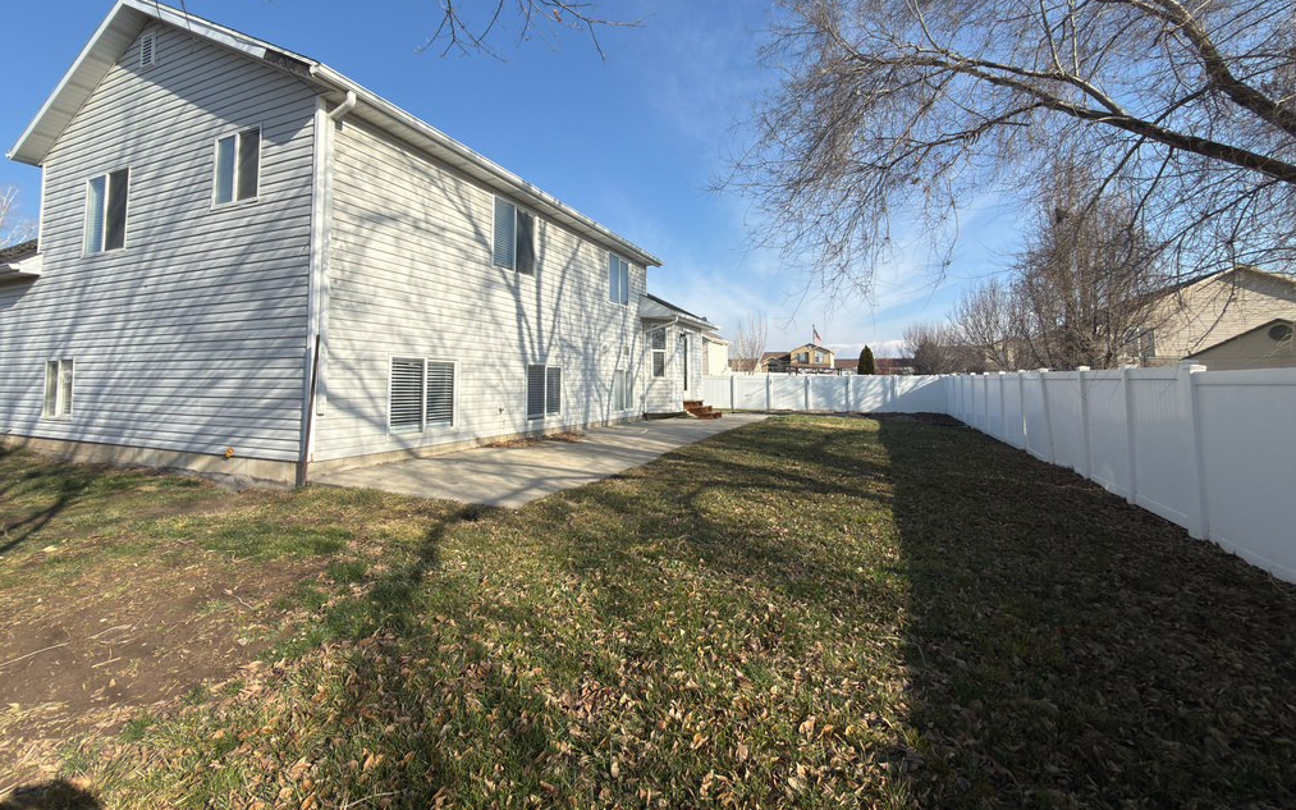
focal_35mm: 15
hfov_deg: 101.5
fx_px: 530
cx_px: 647
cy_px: 351
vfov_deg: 74.4
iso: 16
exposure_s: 1/987
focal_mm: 2.22
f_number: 2.2
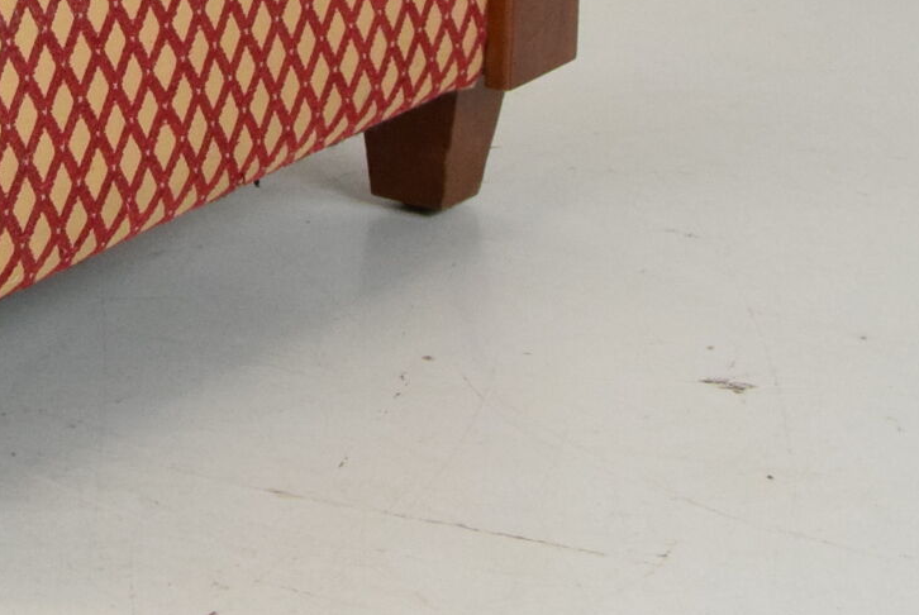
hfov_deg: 11.4
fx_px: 4422
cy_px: -596
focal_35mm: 173
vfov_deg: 7.6
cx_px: -419
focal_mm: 28
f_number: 8
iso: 1600
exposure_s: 1/250
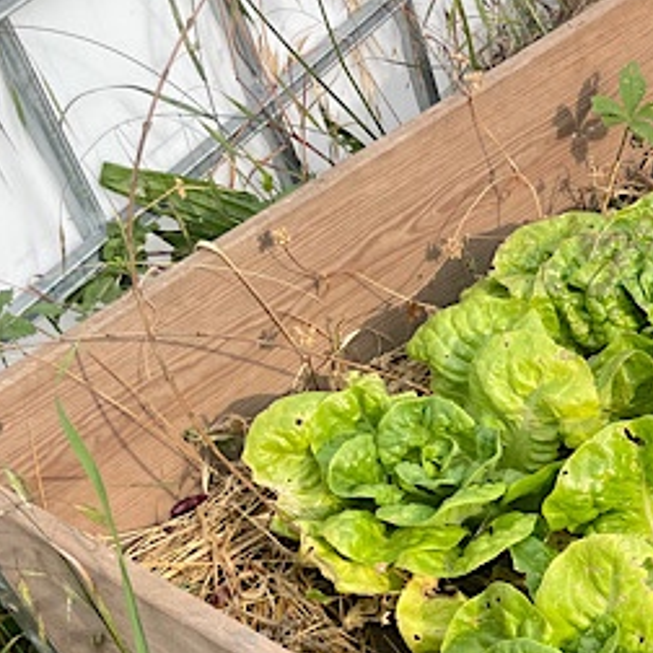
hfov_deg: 20.7
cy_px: 485
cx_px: 935
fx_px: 1558
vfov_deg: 23.4
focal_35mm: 73
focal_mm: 4.2
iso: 32
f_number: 1.6
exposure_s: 1/1014
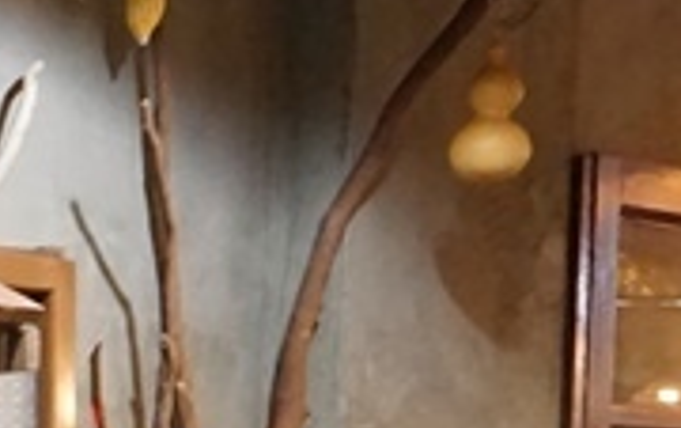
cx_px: -1101
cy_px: 918
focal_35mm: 139
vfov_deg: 8.8
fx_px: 2583
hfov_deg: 11.5
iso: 3200
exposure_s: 1/80
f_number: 3.5
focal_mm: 16
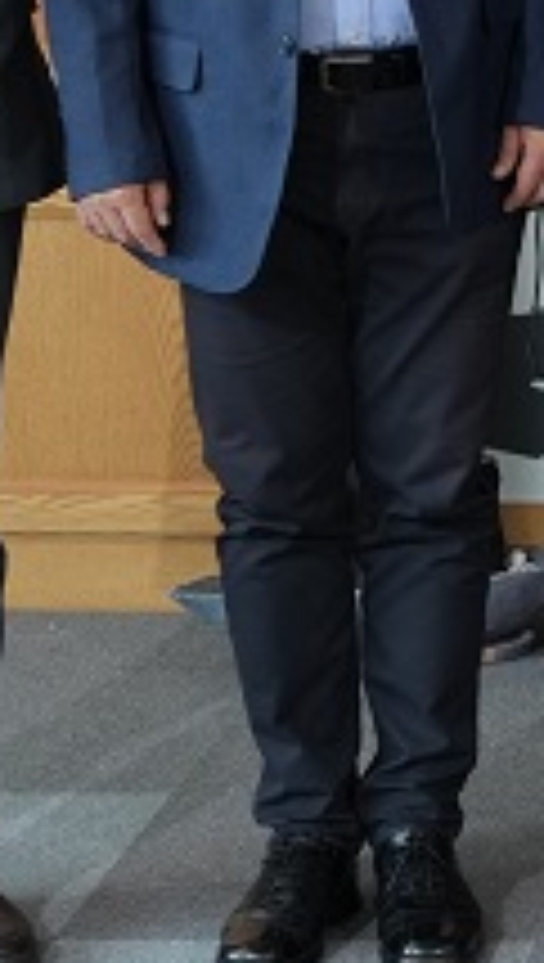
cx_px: 1344
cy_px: -119
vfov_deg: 12.6
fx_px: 4291
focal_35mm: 168
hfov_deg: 6.8
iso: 1000
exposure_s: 1/50
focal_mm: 43
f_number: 4
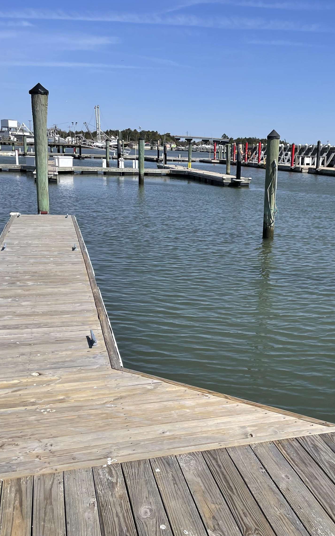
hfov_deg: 34.1
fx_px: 540
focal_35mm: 37
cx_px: 225
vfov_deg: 52.7
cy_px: 269
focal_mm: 4.2
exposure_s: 1/6494
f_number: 1.6
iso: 50
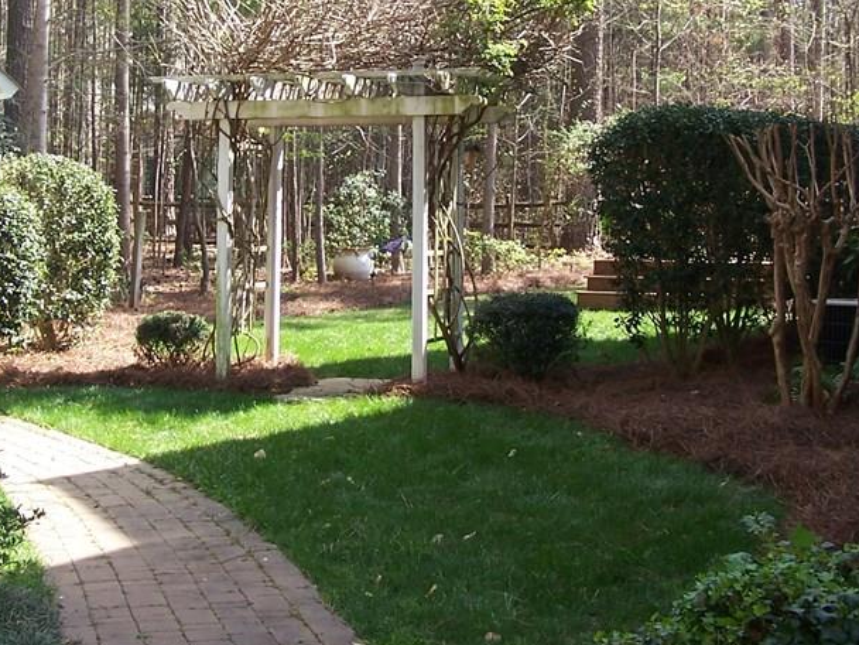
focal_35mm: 64
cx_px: 322
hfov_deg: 30.1
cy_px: 180
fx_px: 1588
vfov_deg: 22.8
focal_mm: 6.3
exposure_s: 1/250
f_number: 2.8
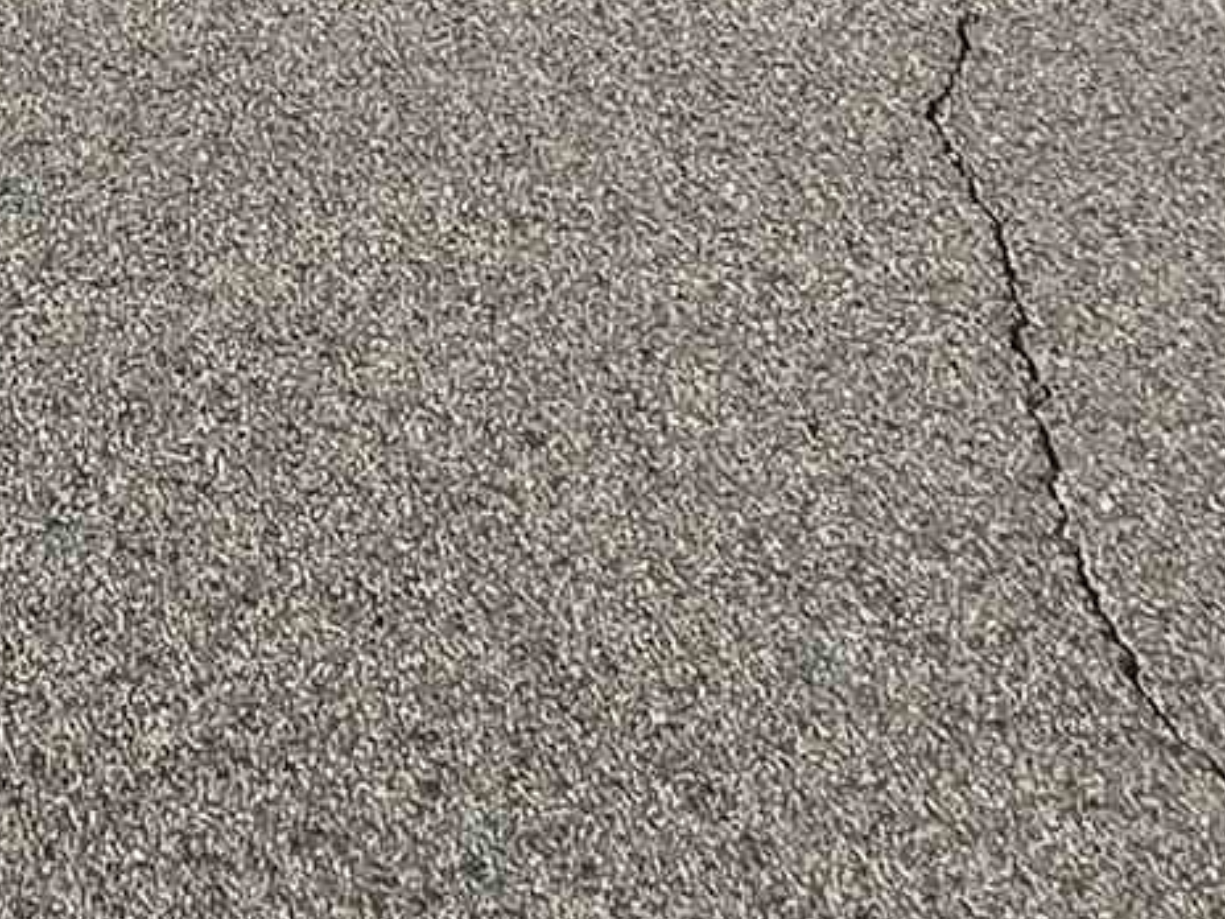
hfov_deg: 19.8
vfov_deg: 11.6
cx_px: -591
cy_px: -1682
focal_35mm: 86
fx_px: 3043
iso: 50
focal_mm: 2.2
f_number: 2.2
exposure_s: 1/2664
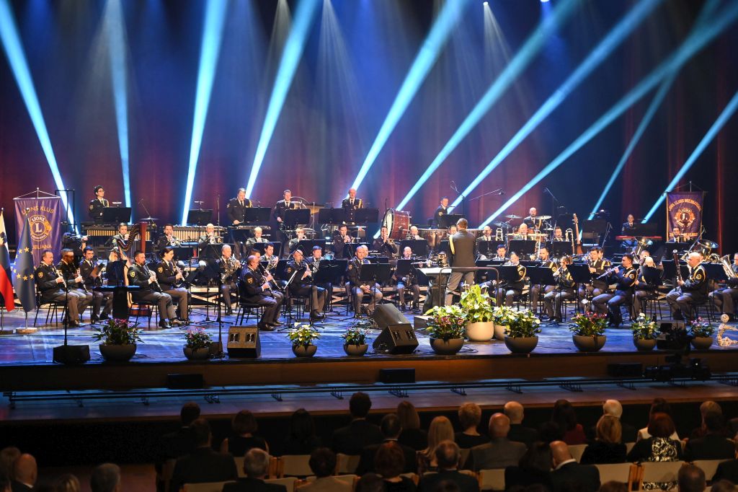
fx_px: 1271
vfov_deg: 21.9
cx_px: 369
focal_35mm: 62
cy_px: 246
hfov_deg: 32.4
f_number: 3.2
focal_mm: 62
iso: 5000
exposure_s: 1/200
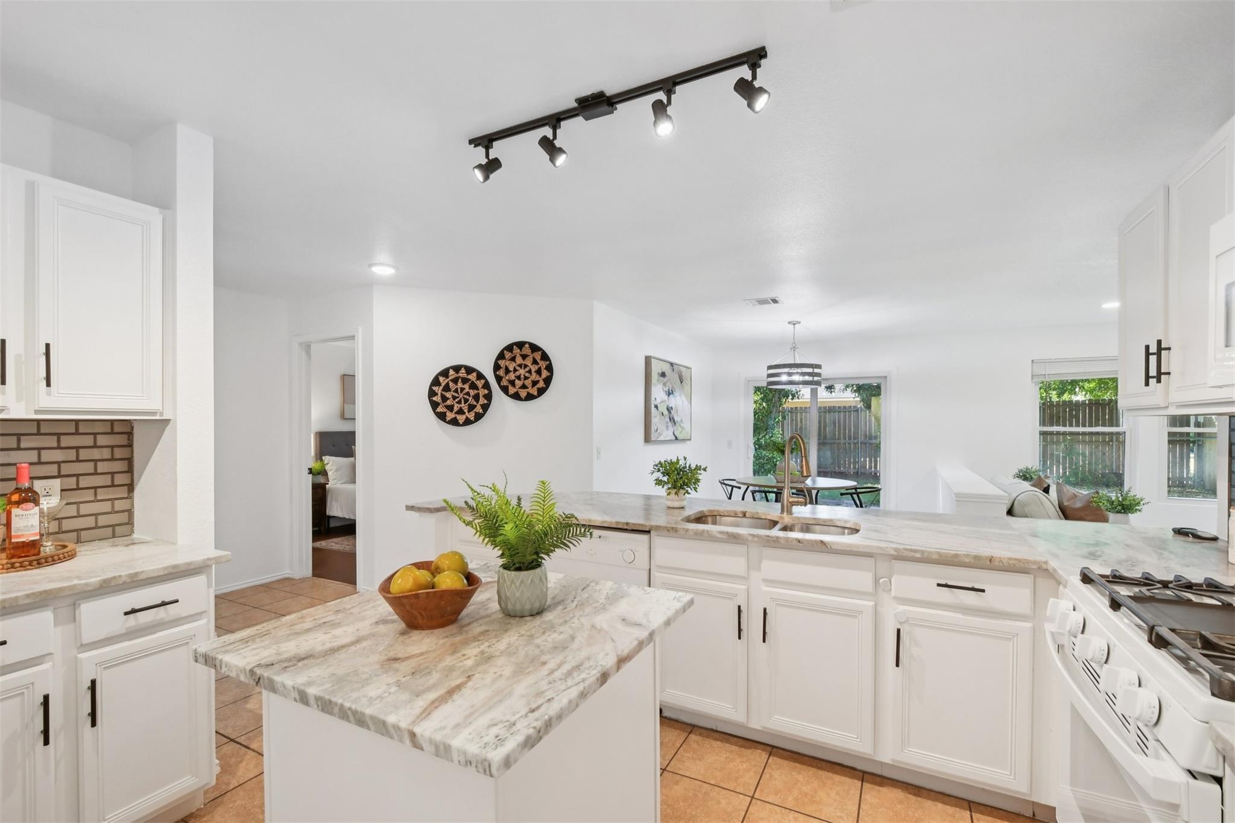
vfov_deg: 77.3
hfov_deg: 100.4
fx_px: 515
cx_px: 618
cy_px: 412
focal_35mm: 15
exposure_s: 1/30
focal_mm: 10
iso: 400
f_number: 8
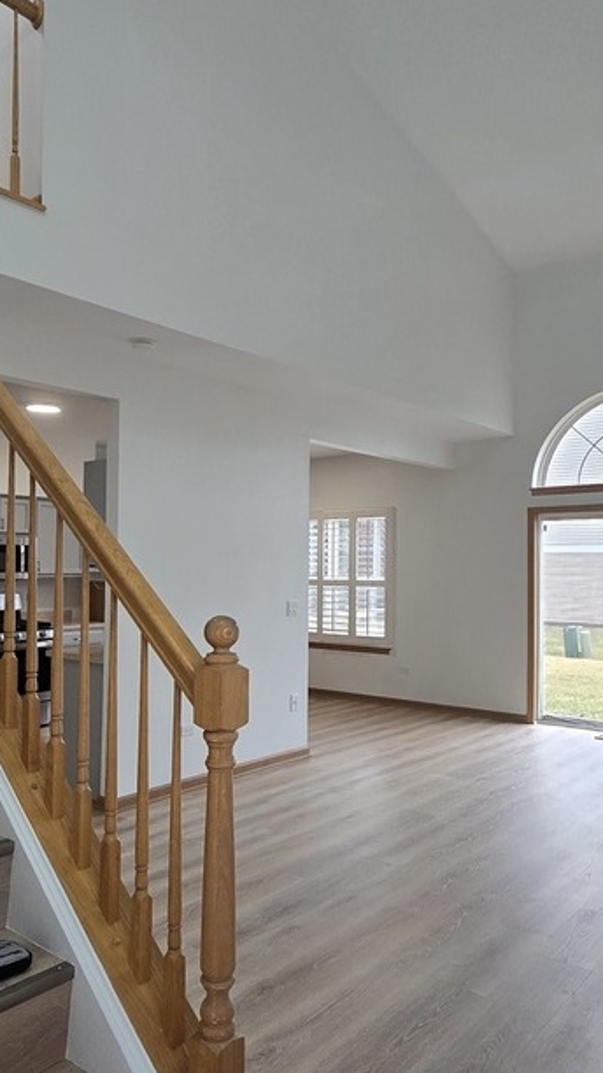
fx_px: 711
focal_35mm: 25
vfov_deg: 74.1
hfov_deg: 46.0
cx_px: 294
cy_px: 545
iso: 100
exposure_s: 1/60
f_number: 2.2
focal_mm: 2.2
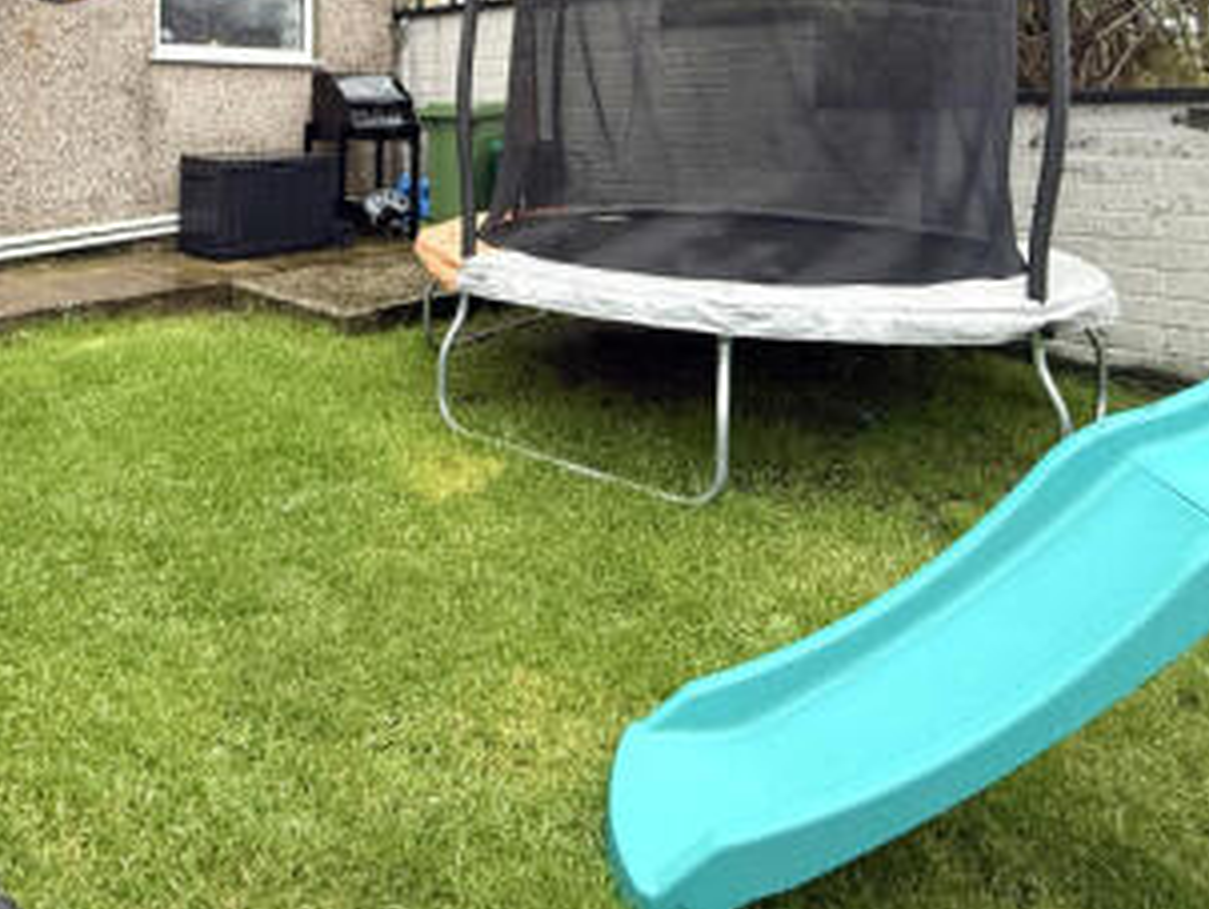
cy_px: 86
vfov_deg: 46.3
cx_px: 454
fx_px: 944
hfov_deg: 64.4
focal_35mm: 27
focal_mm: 2.22
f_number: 2.2
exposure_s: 1/99
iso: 200
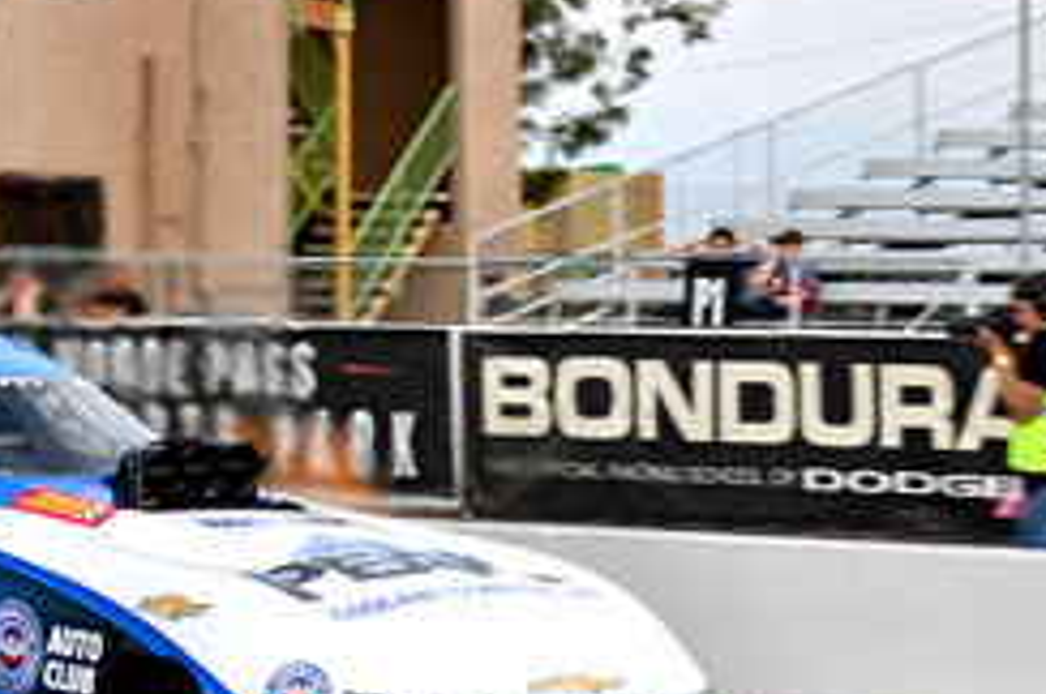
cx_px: 159
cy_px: 476
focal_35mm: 215
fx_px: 6239
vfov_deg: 6.4
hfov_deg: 9.6
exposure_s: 1/2500
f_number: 4.5
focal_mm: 70
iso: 160
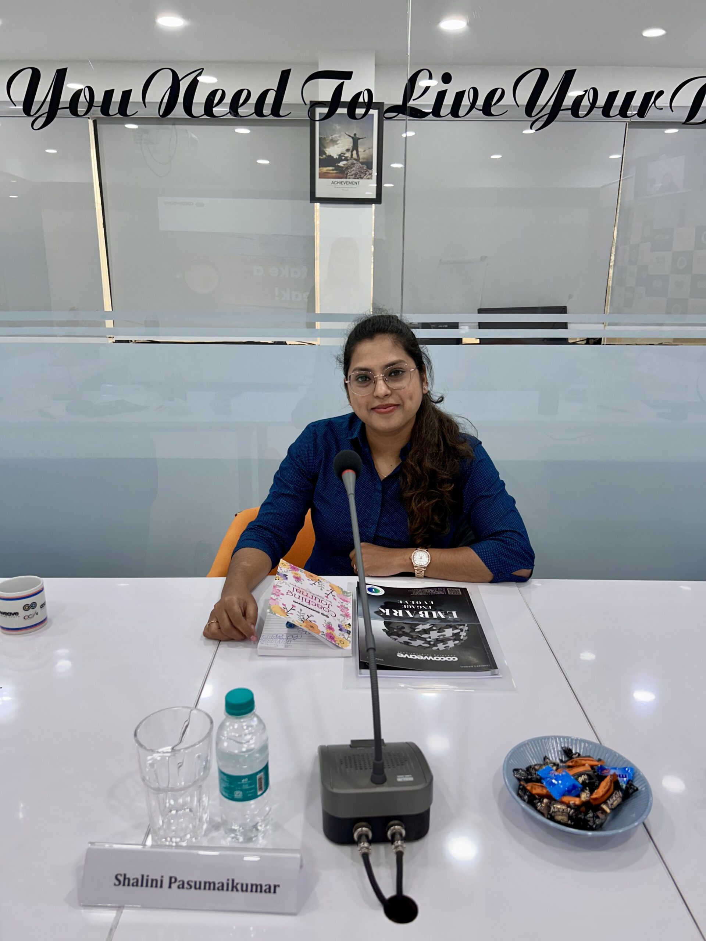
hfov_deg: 53.1
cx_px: 353
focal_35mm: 26
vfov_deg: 67.3
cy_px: 470
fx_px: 707
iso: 50
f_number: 1.5
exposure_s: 1/100
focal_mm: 5.7
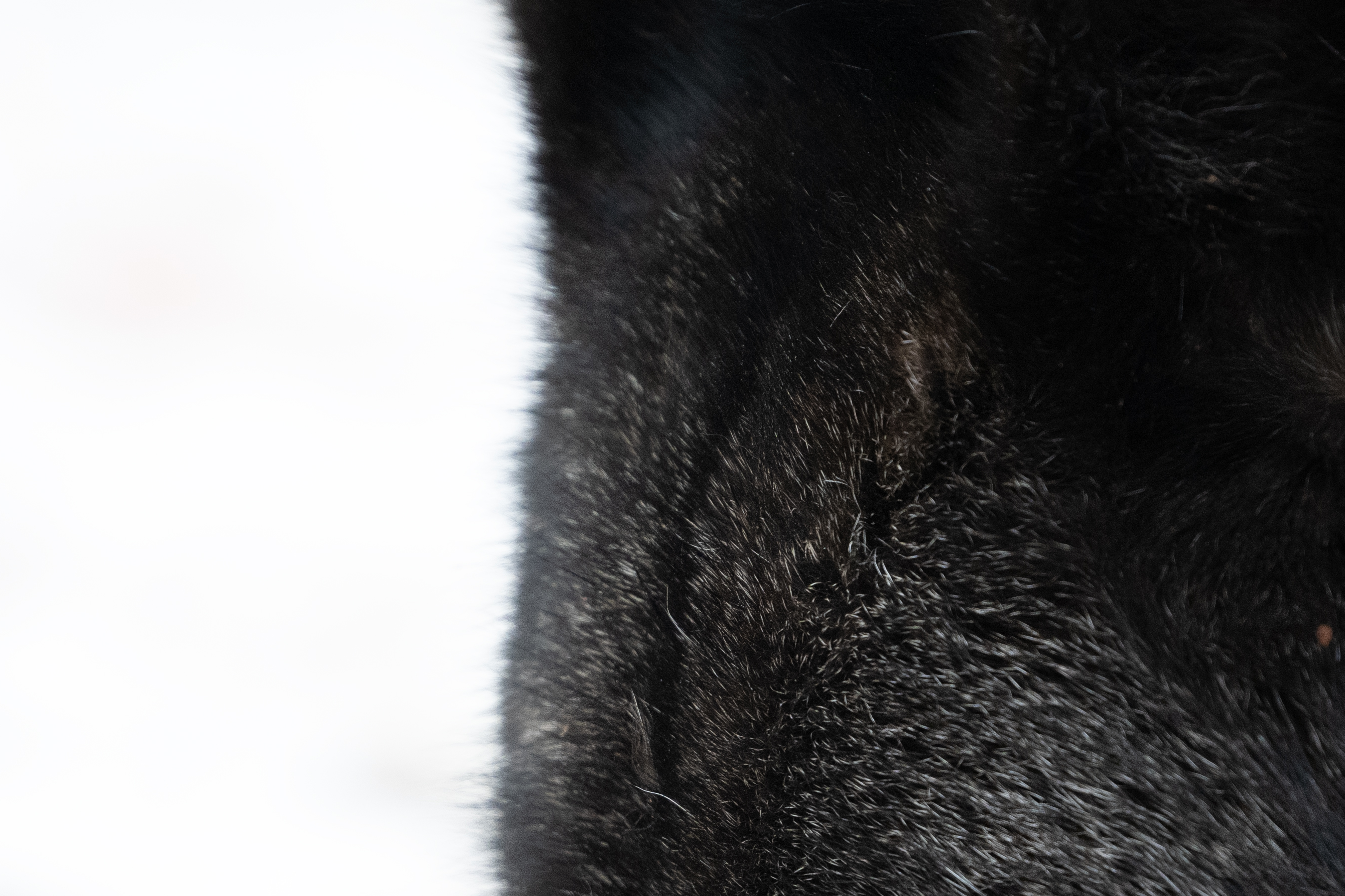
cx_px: 750
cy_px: 1043
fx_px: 45689
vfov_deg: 1.1
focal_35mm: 1223
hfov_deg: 1.7
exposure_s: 1/1250
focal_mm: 400
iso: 1250
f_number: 2.8
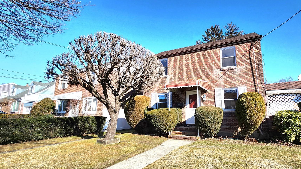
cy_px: 91
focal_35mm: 17
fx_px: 136
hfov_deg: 95.1
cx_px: 174
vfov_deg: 63.9
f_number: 2.2
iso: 32
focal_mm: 1.74
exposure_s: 1/909
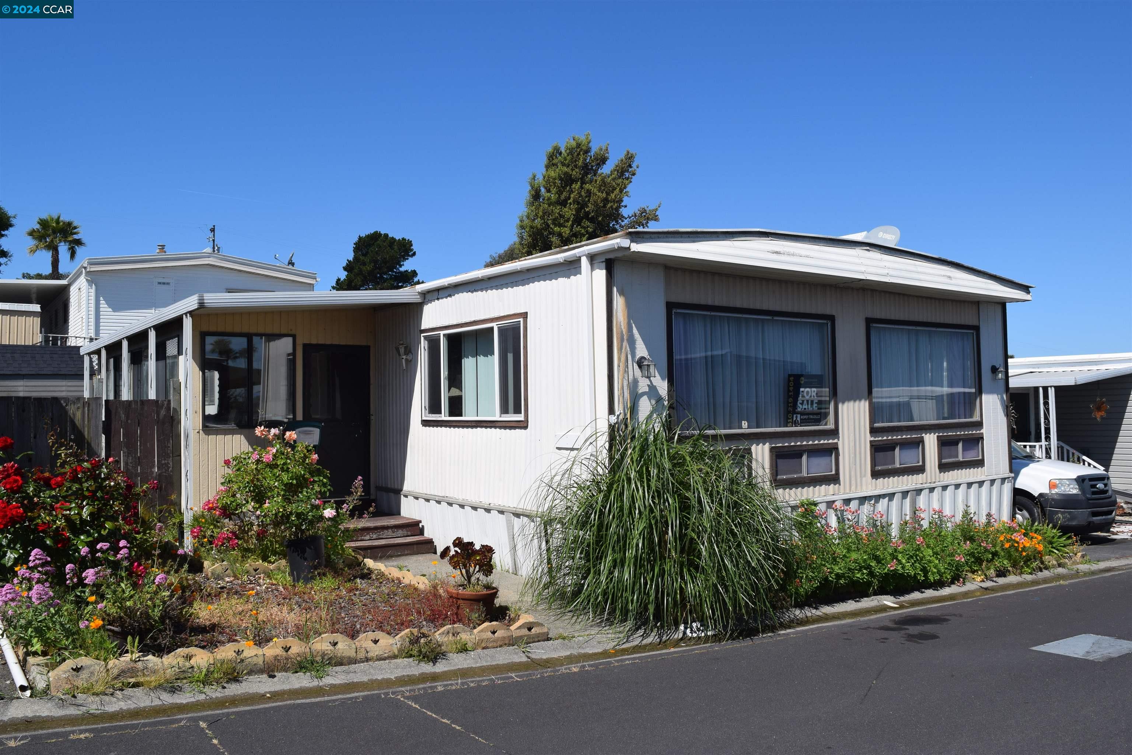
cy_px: 378
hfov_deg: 67.4
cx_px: 566
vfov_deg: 47.9
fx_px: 849
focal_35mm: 27
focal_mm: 18
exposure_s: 1/500
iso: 200
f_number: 11
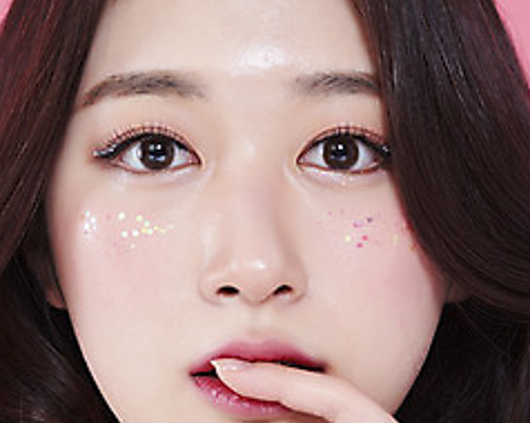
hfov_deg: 11.6
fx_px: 2602
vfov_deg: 9.3
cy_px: 301
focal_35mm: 166
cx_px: 237
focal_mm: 105
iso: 64
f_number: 11
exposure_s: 1/125
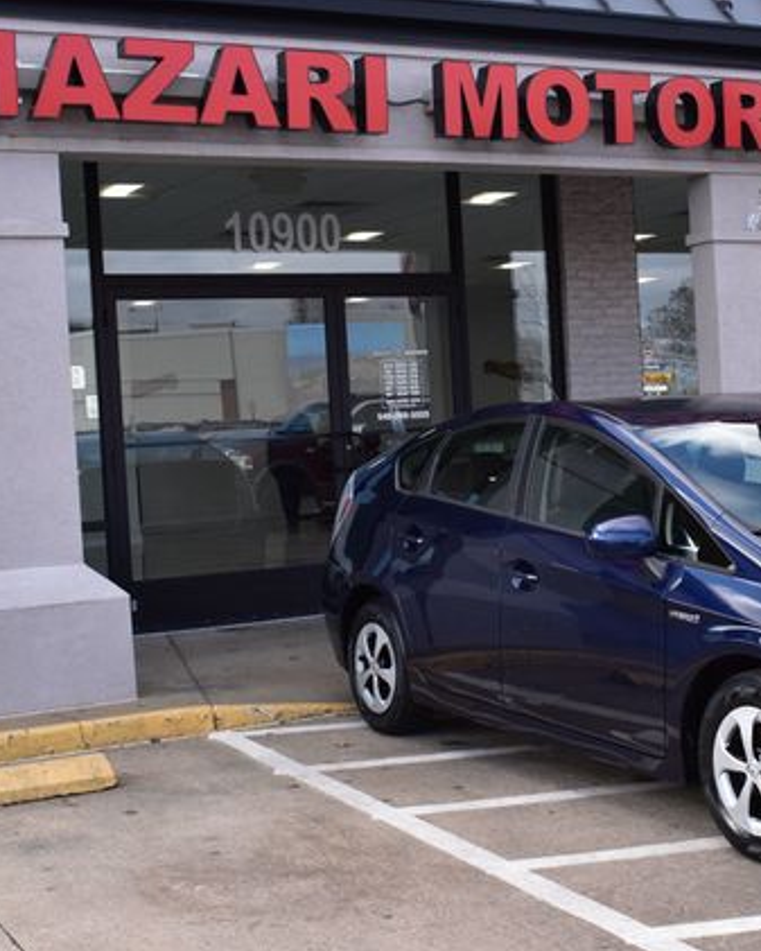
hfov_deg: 26.2
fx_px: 1624
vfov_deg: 32.6
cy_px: 479
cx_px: 524
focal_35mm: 58
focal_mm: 27
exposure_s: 1/250
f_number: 10
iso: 400
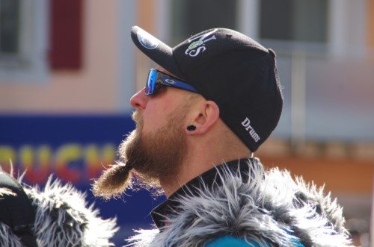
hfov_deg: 6.9
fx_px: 3110
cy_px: 124
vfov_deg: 4.6
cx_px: 187
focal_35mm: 300
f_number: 6.3
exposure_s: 1/250
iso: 200
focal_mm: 200
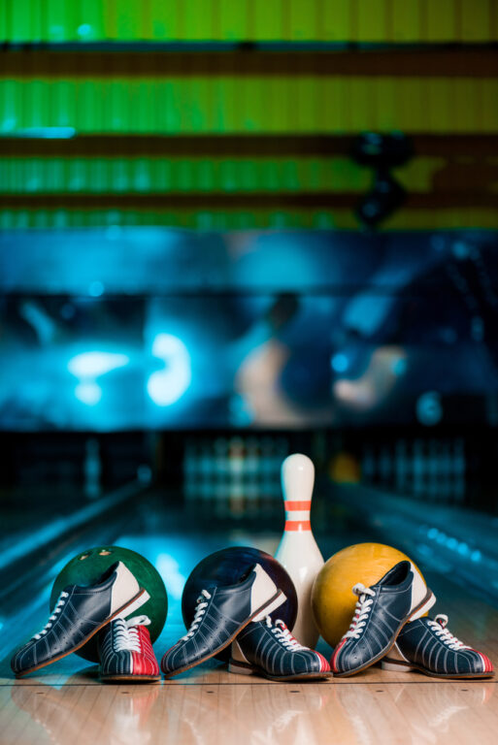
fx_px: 2176
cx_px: 249
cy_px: 372
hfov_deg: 13.1
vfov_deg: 19.4
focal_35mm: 105
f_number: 3.5
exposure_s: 1/200
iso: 320
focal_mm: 105
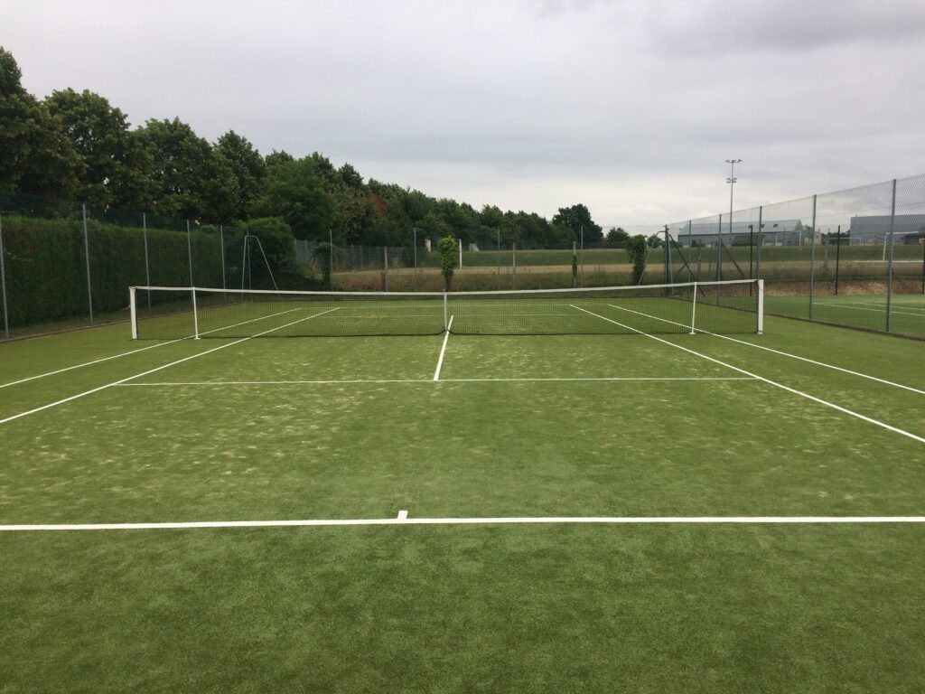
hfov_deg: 61.7
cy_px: 347
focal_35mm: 29
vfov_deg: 48.2
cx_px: 462
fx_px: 775
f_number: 2.2
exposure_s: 1/1282
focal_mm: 4.15
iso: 32
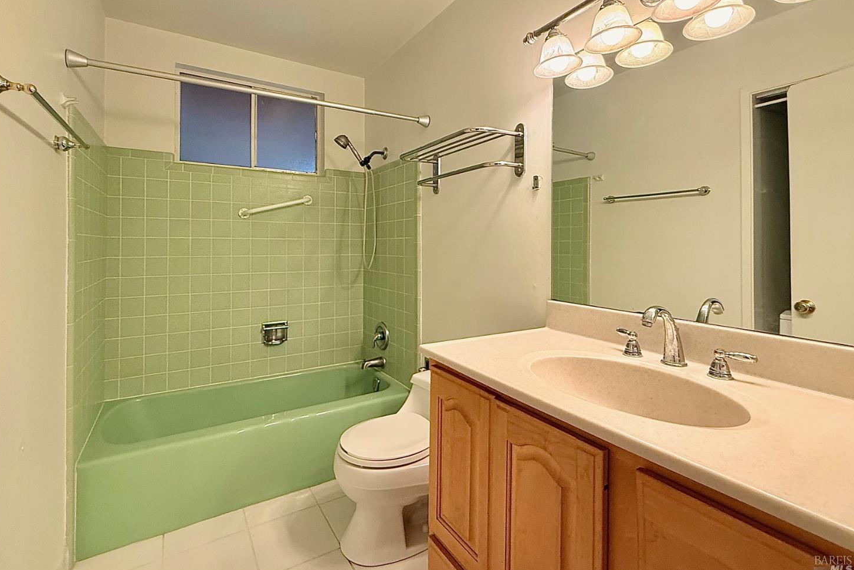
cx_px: 422
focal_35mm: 15
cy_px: 251
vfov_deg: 77.0
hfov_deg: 100.4
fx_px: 356
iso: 200
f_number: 2.2
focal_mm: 2.22
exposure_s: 1/60
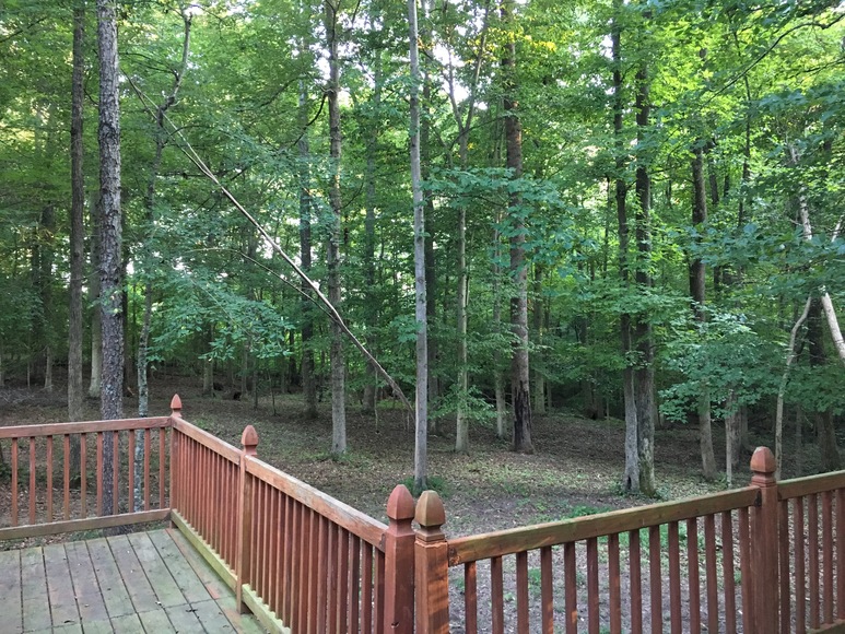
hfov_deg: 61.7
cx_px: 422
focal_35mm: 29
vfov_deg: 48.2
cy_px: 317
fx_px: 708
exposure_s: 1/20
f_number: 2.2
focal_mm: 4.15
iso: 200
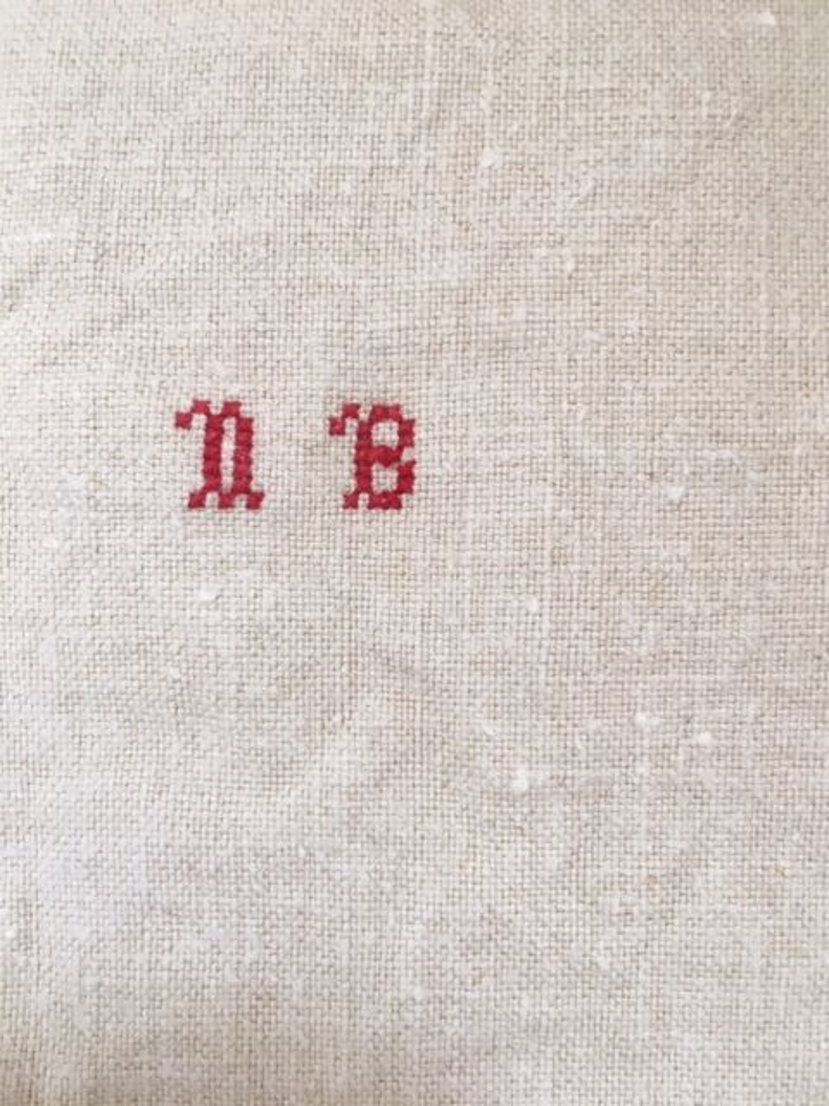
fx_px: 926
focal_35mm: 29
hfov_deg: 48.2
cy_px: 553
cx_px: 414
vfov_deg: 61.7
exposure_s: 1/33
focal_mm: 4.15
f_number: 2.2
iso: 32
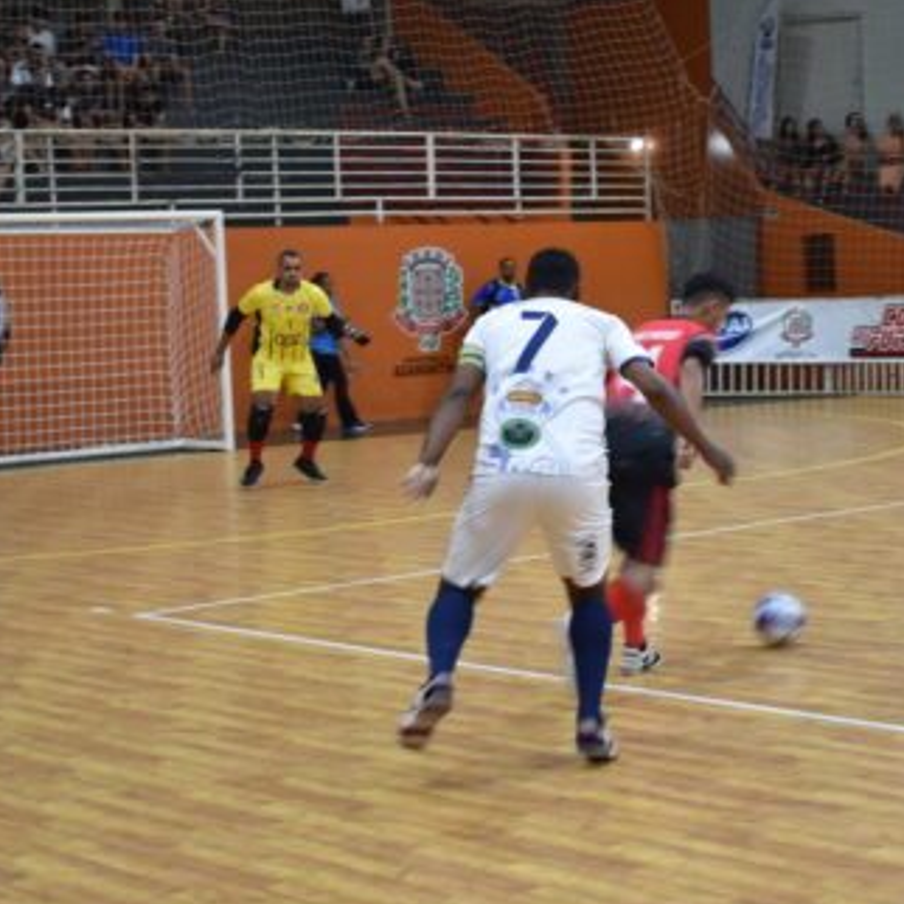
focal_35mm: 79
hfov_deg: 21.8
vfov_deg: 21.9
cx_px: 598
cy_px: 396
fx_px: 2334
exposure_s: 1/60
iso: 720
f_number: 4
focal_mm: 26
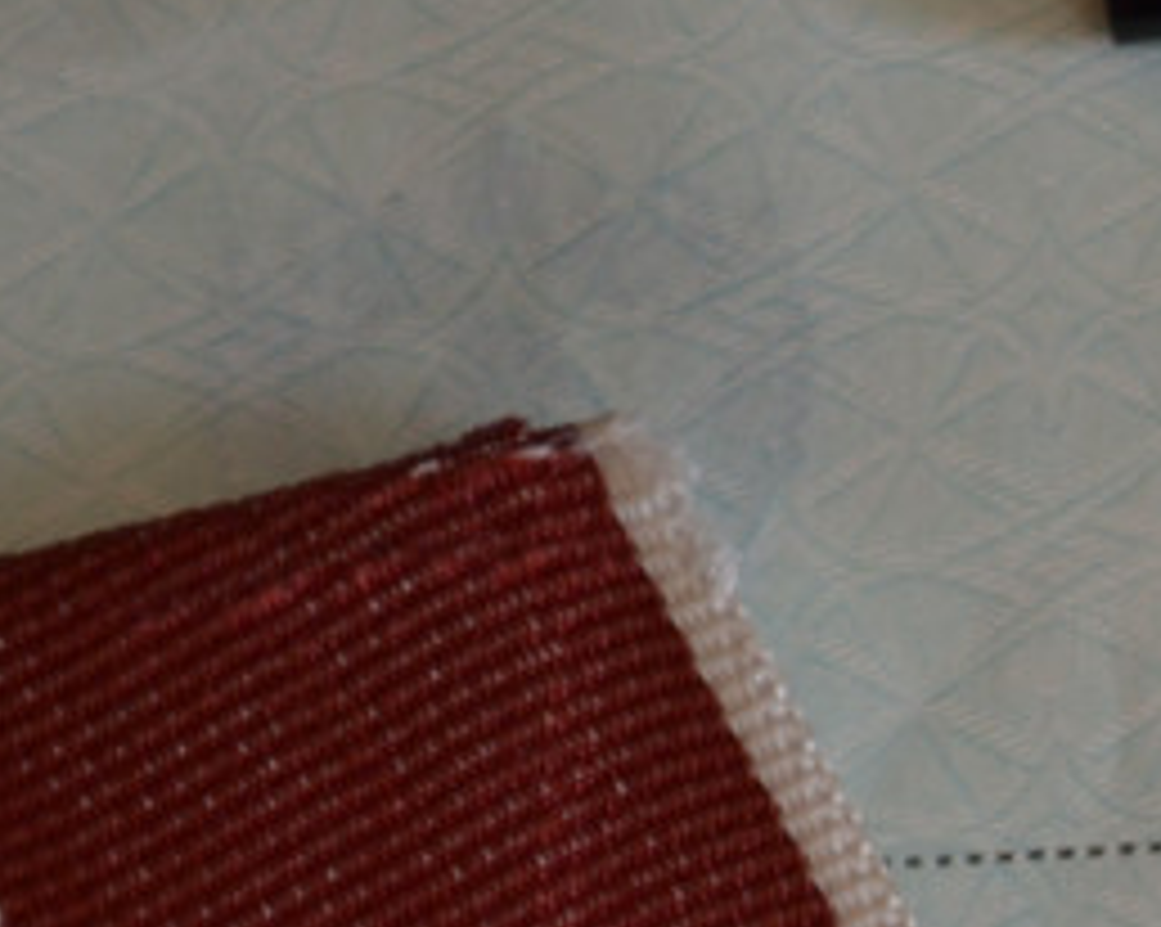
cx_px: 2362
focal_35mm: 360
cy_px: 1755
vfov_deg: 4.2
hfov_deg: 5.3
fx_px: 12367
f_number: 5.6
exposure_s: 1/20
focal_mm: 55
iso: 400
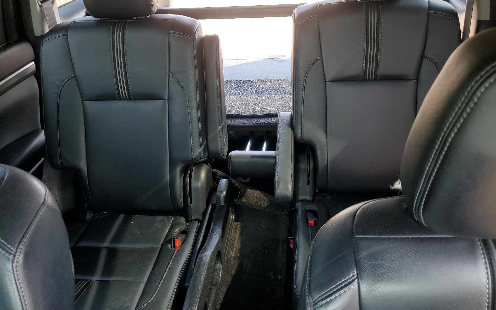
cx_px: 252
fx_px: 378
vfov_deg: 44.3
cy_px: 128
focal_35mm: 28
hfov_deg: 66.5
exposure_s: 1/120
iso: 52
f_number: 1.5
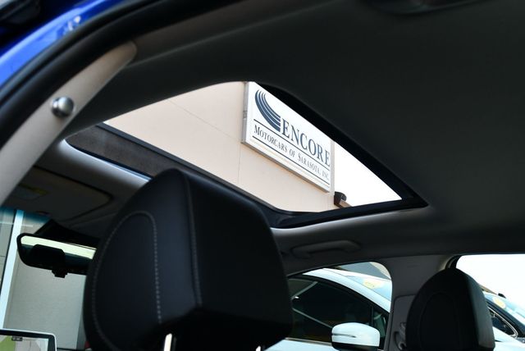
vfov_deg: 36.9
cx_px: 262
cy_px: 176
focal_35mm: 36
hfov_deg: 53.1
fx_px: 525
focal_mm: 18
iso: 280
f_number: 5.6
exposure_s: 1/250
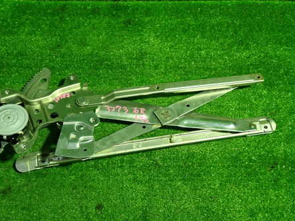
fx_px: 341
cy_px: 126
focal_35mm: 40
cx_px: 114
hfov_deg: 46.4
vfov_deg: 35.9
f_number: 2.3
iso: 250
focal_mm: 5.4
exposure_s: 1/30
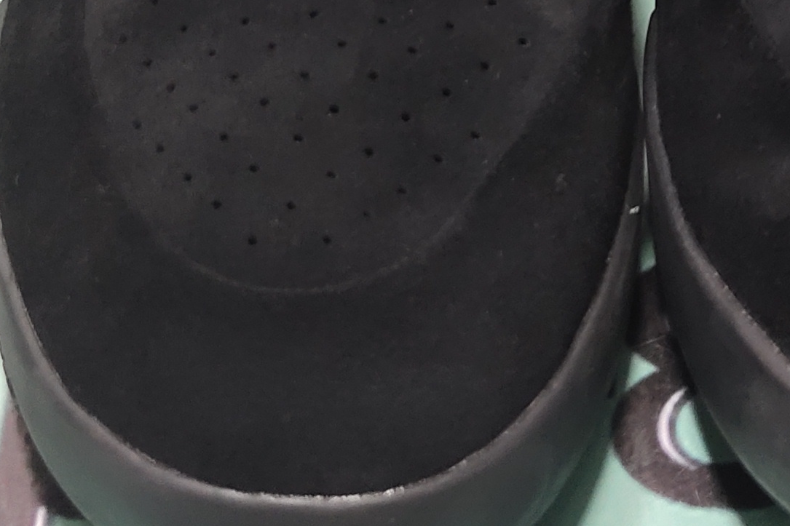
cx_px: 529
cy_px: -239
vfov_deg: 11.4
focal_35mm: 116
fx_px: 2545
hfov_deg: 17.6
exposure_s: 1/100
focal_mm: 4.35
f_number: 1.79
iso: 255
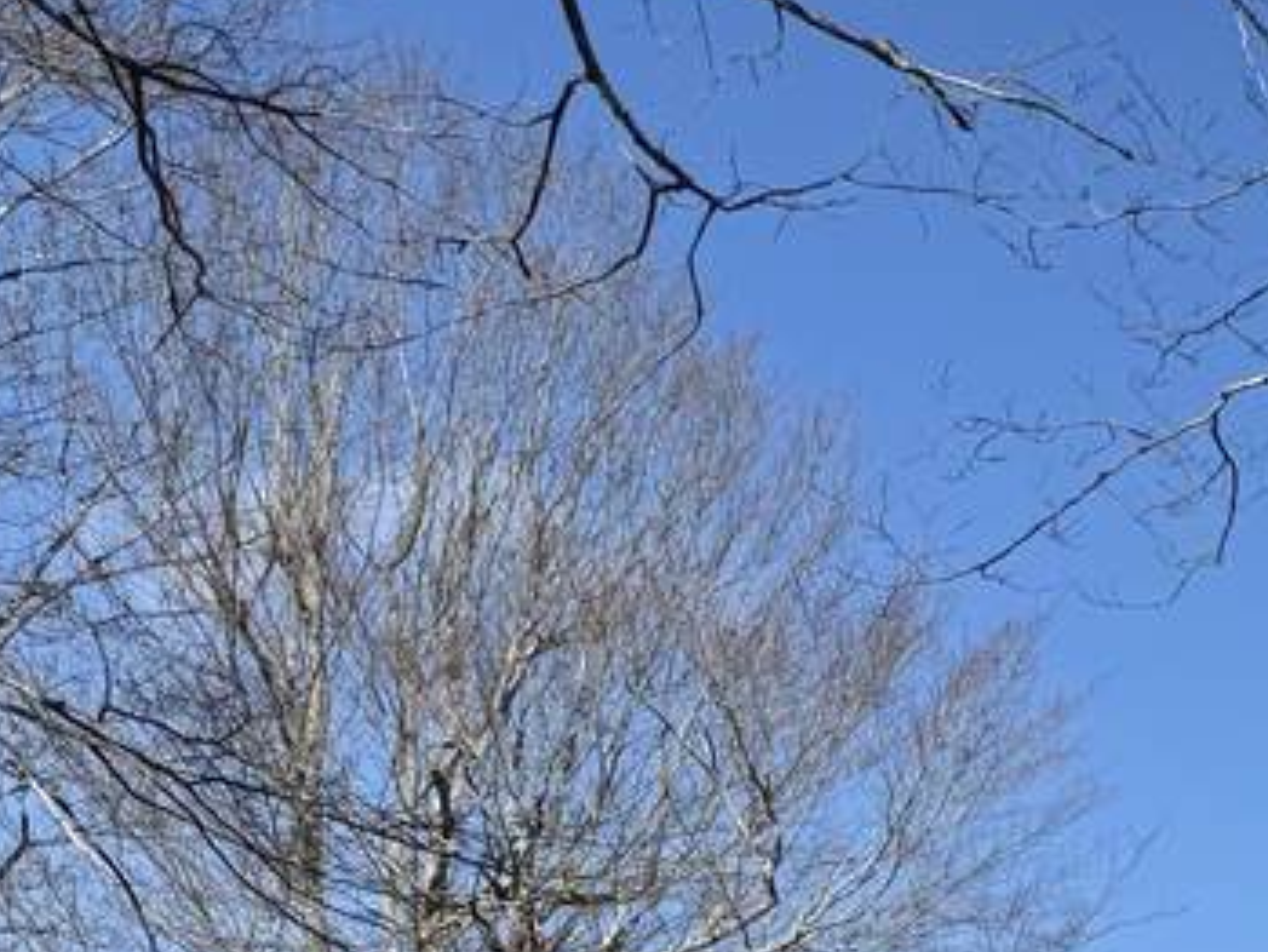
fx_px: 3225
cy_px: 1697
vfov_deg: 14.7
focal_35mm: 88
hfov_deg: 19.0
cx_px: 1995
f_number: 1.78
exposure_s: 1/3953
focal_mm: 6.76
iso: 80
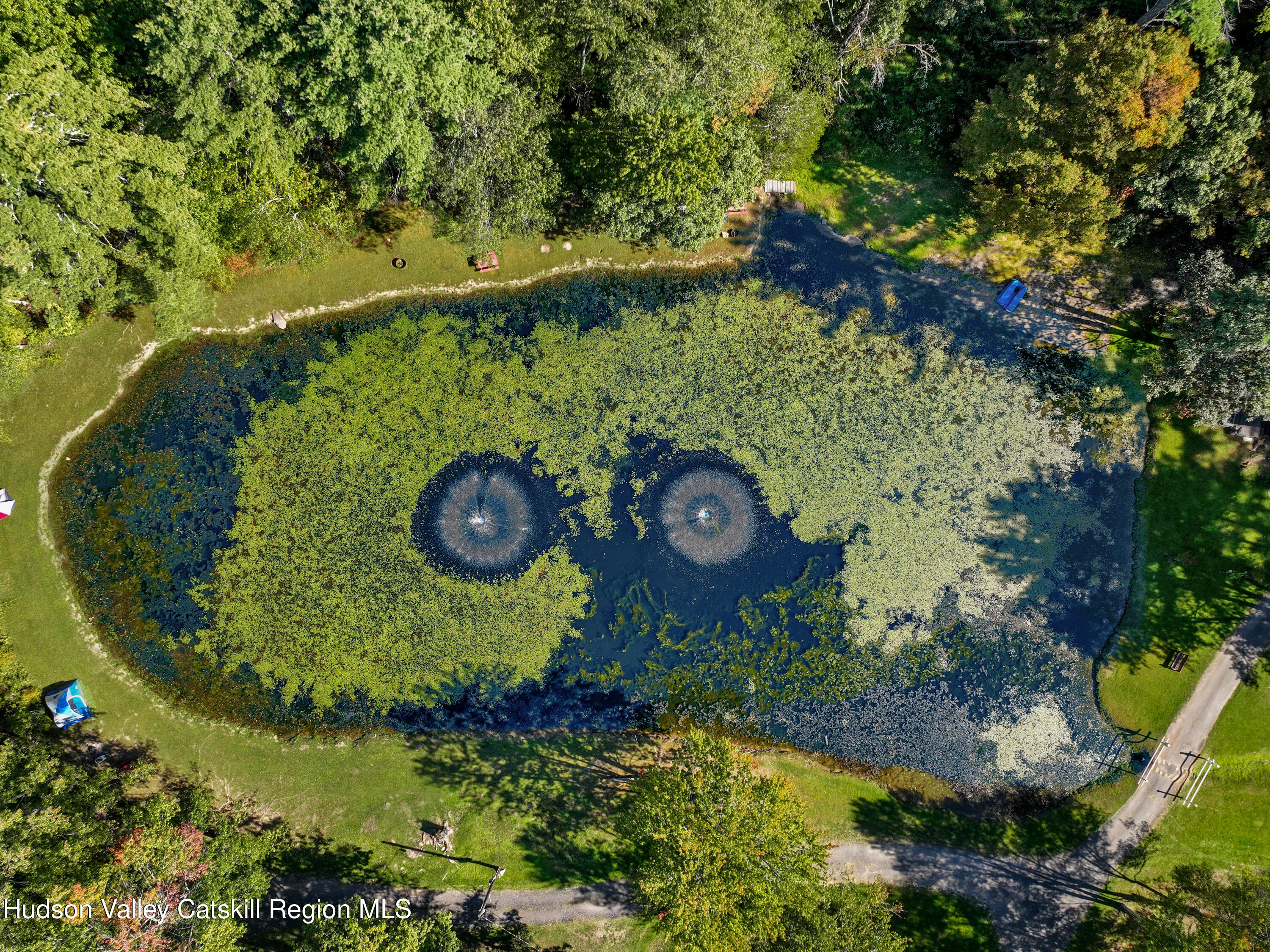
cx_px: 635
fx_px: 880
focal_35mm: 24
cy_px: 476
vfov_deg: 56.8
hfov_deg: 71.6
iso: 100
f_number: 2.8
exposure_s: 1/40
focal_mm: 12.29
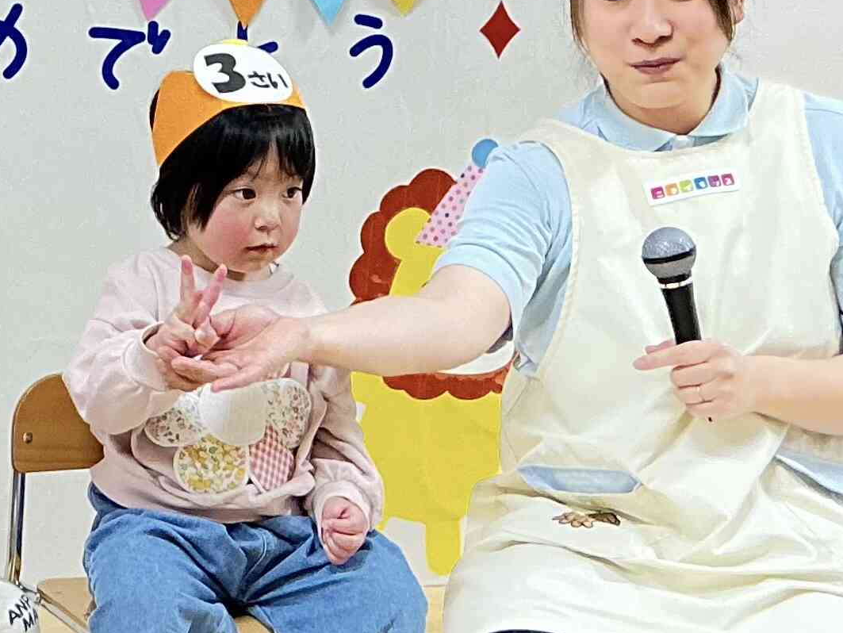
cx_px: 248
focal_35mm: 48
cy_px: 397
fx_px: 1169
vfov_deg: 30.2
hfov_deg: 38.9
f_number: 1.8
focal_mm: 3
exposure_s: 1/60
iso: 125
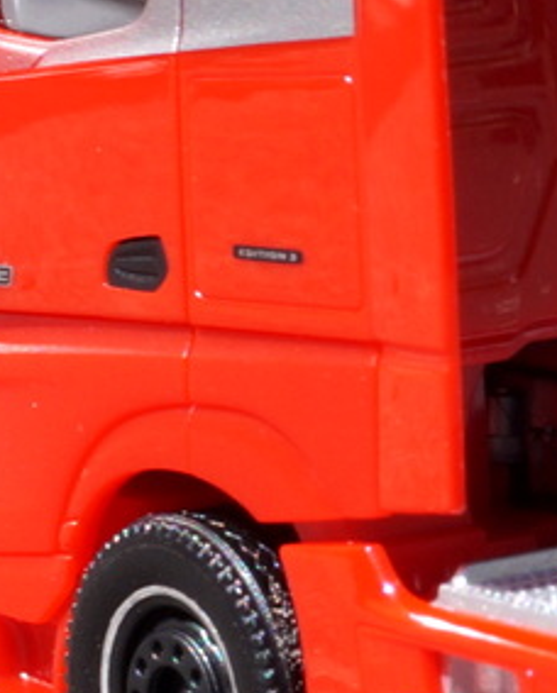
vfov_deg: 7.0
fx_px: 5696
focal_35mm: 277
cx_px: 806
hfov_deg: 5.6
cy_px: 160
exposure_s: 1/60
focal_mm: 28
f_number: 16
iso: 100
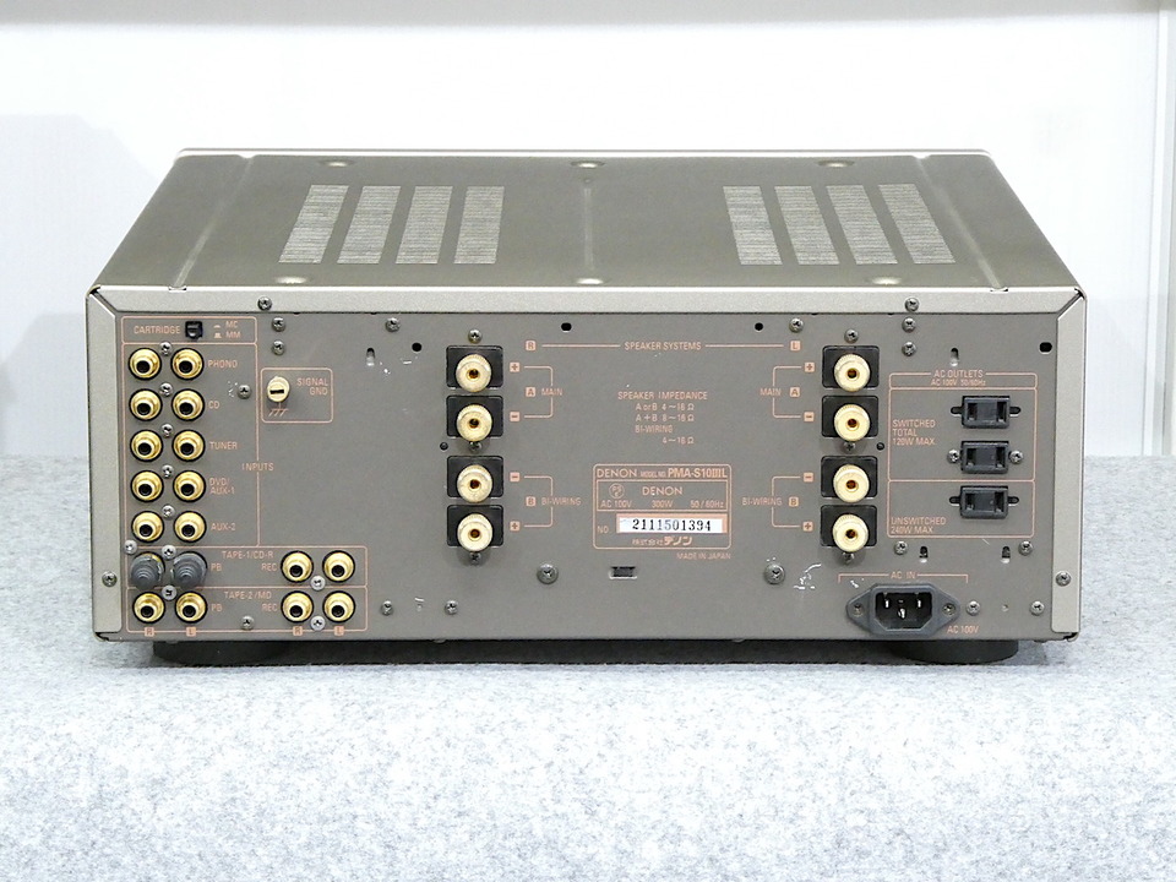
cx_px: 588
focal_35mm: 124
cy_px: 441
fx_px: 4213
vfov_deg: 12.0
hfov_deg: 15.9
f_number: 6.3
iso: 1600
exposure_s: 1/15
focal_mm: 22.3
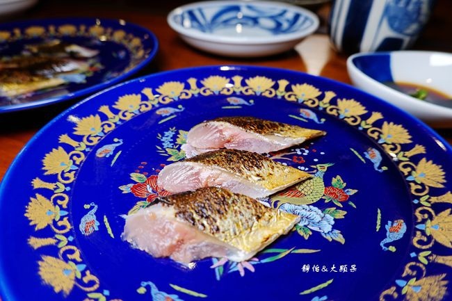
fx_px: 301
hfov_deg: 73.8
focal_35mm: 24
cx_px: 226
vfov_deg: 53.1
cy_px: 150
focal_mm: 9
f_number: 2.8
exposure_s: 1/60
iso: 125
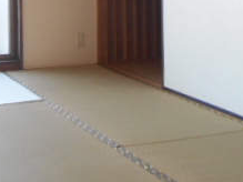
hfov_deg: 24.4
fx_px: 533
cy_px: -57
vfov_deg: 18.0
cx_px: -8
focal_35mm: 76
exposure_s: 1/30
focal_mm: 4.6
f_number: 3.2
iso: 180
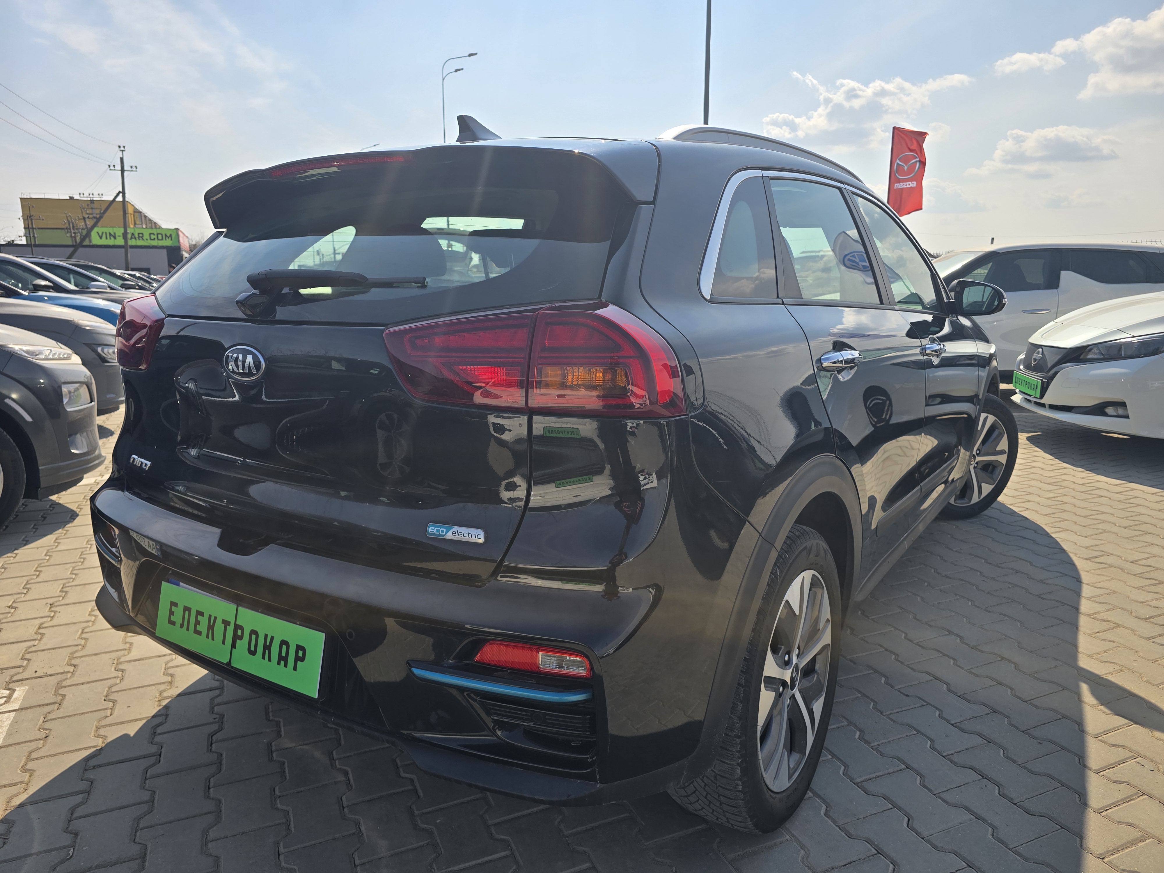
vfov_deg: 58.9
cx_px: 582
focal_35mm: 23
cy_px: 436
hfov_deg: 73.9
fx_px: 773
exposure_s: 1/1290
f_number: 1.7
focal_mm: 6.3
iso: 12
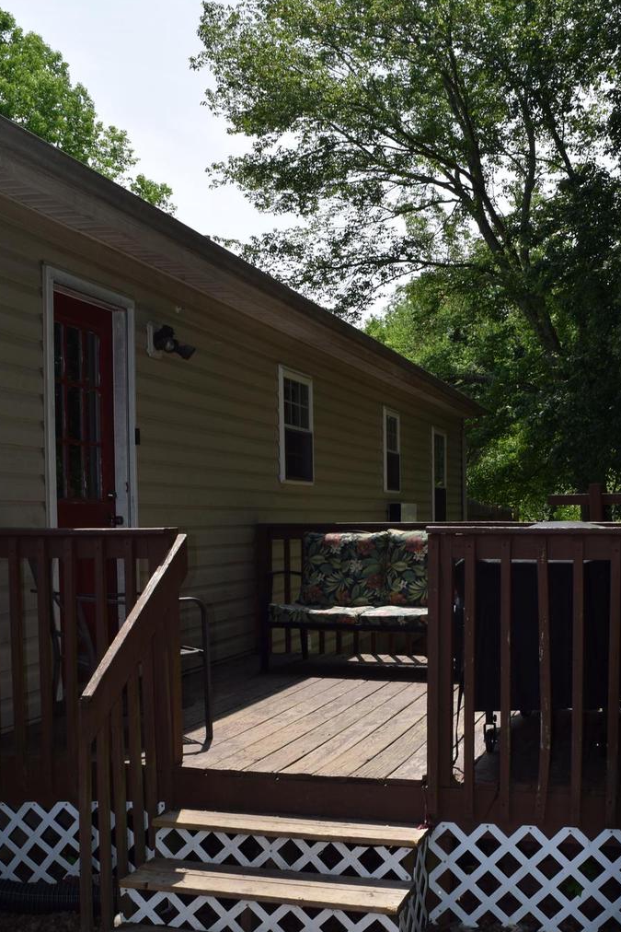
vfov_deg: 46.9
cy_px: 593
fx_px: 1060
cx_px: 406
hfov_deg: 32.4
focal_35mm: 41
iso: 100
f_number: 10
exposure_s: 1/200
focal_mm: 18
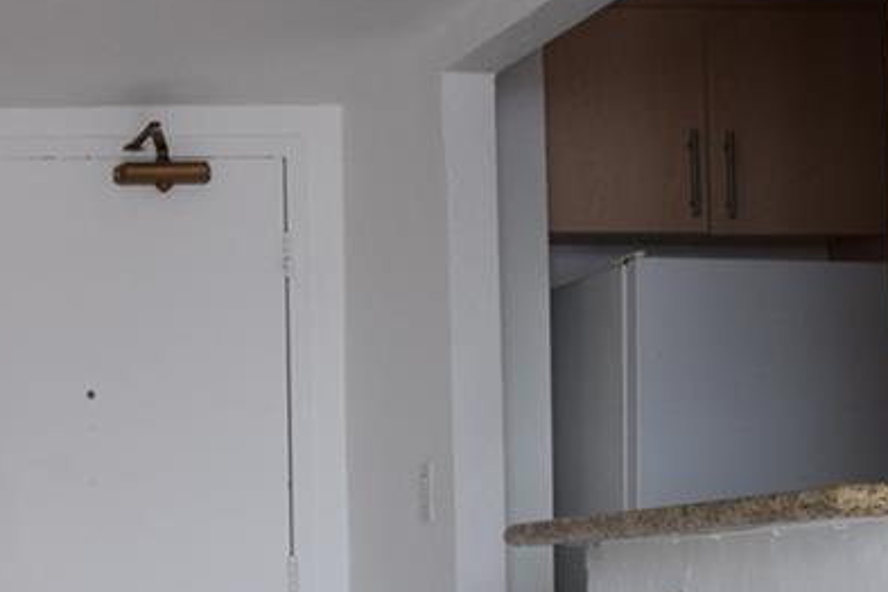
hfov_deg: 17.2
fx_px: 2713
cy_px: 556
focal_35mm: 110
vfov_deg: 12.3
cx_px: -350
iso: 400
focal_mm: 18
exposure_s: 1/100
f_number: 5
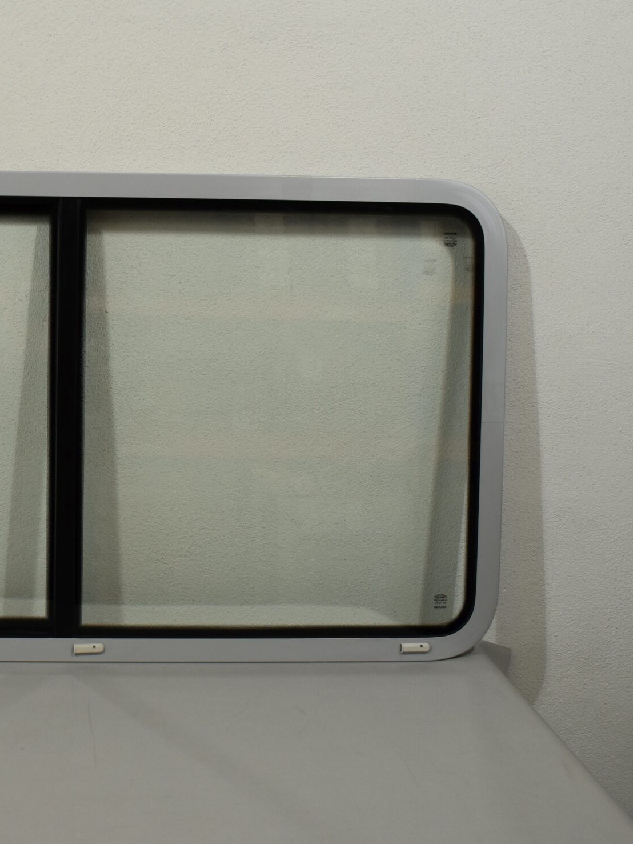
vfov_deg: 38.1
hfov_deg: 28.0
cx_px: 62
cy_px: 357
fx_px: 1219
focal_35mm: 50
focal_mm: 20
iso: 360
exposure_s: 1/125
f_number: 5.6
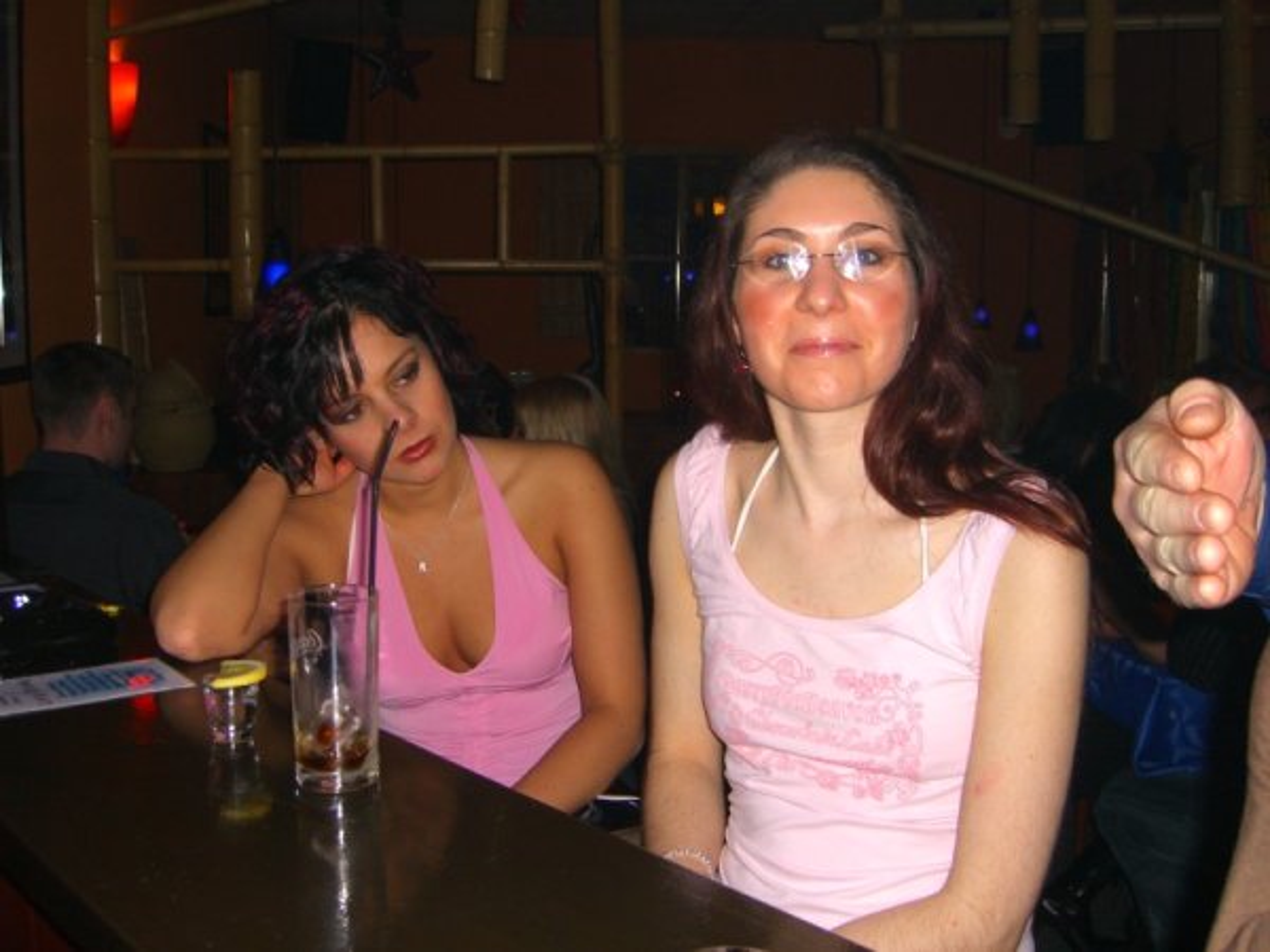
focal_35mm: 38
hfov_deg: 49.0
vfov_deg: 37.7
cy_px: 476
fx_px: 1394
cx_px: 635
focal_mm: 7.9
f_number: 2.8
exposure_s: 1/60
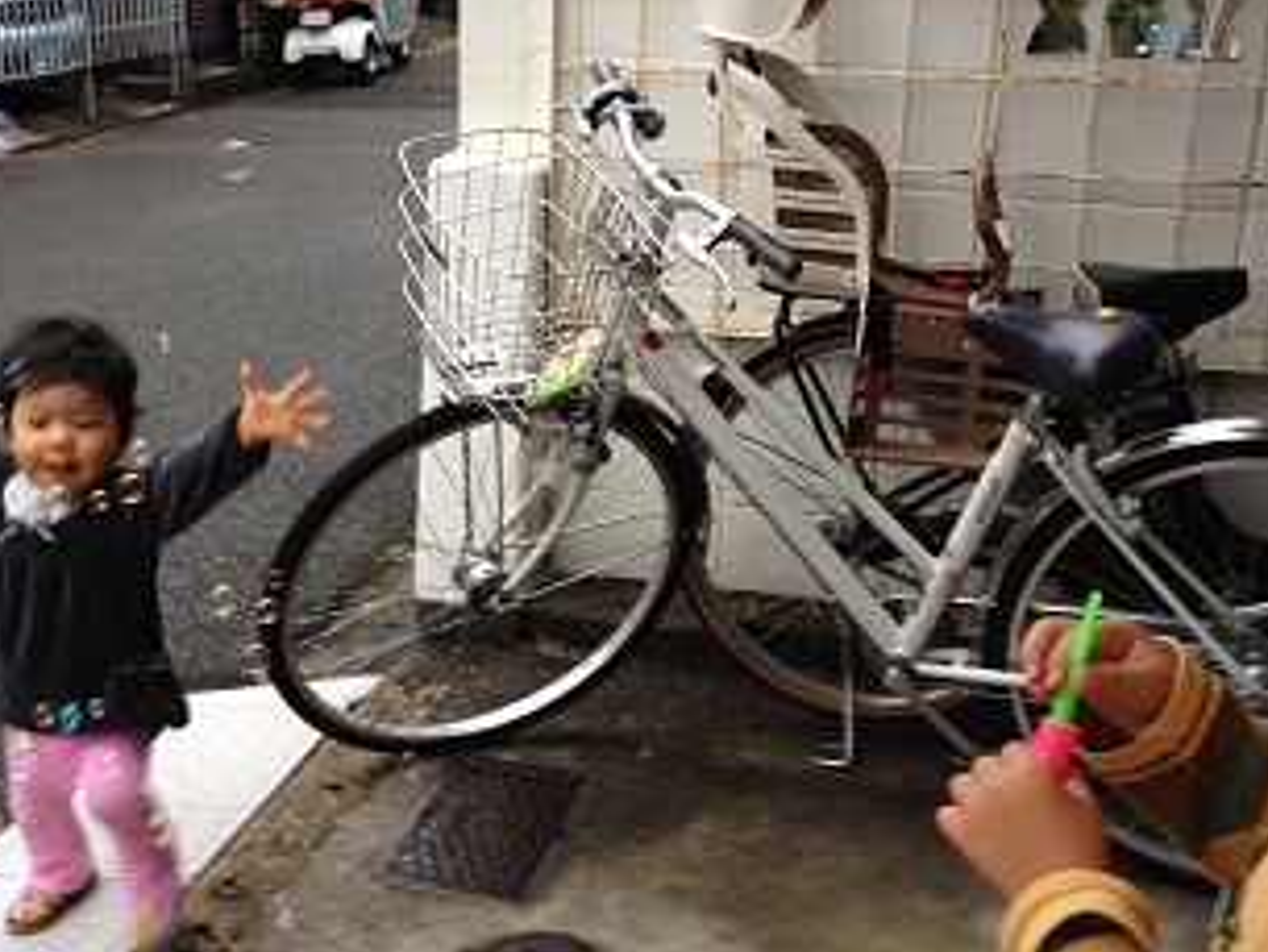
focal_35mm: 53
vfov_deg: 27.5
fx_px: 1942
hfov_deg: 36.1
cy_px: 524
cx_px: 524
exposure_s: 1/20
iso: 50
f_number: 2.4
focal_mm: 4.12
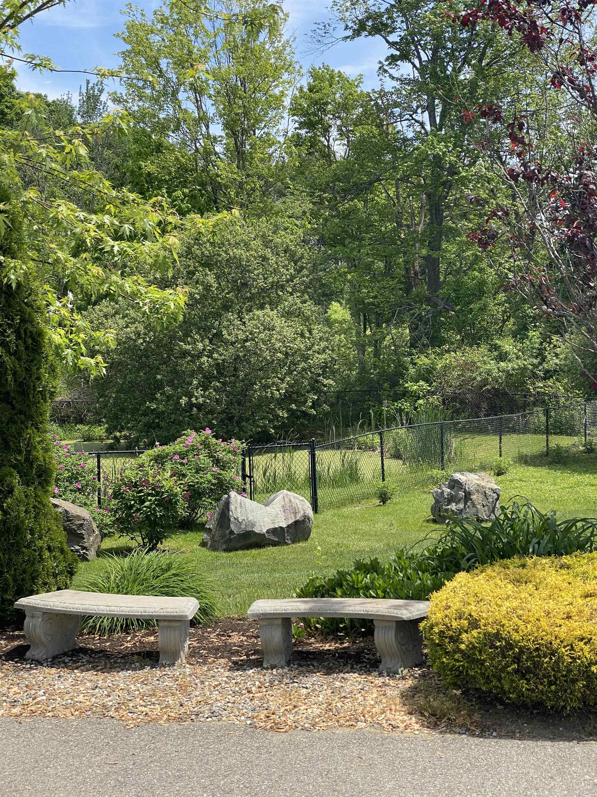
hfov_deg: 28.0
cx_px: 298
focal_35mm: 52
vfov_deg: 36.8
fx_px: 1196
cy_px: 398
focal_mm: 6
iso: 20
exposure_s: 1/1089
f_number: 2
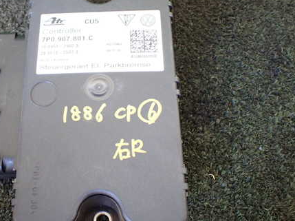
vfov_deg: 34.3
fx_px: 358
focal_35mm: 42
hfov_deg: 44.1
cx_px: 97
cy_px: 112
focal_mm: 5.4
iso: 800
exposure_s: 1/50
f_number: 2.3
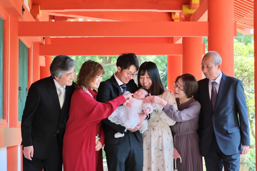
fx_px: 635
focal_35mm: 89
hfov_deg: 22.9
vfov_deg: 15.4
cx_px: 128
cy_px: 86
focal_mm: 59.6
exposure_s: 1/160
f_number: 8
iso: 3200
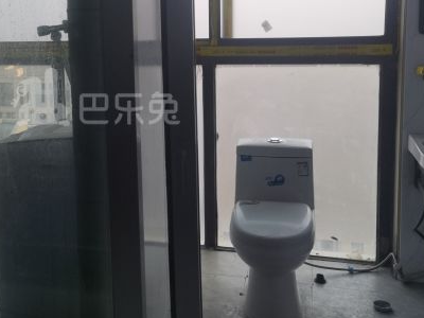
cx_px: 95
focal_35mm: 54
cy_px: 98
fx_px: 661
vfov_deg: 26.8
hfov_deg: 34.6
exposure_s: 1/251
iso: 50
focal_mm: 6.67
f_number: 1.9
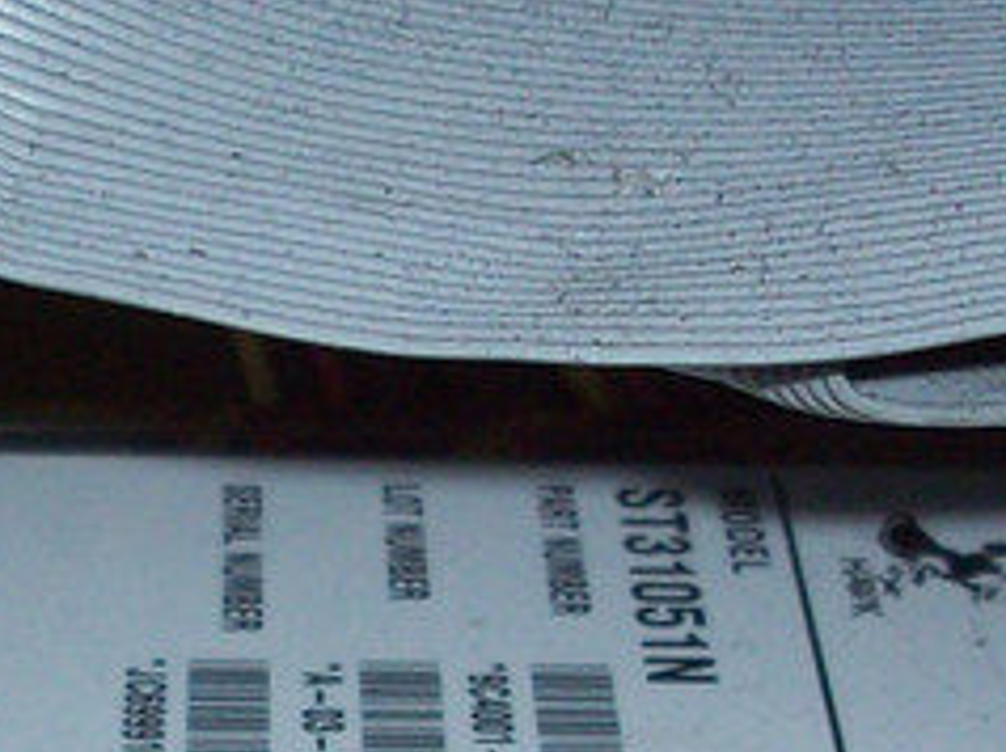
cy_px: 697
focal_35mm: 166
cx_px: 268
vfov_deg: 8.9
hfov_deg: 11.9
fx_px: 4819
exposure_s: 1/64
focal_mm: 6.2
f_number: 2.8
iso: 80
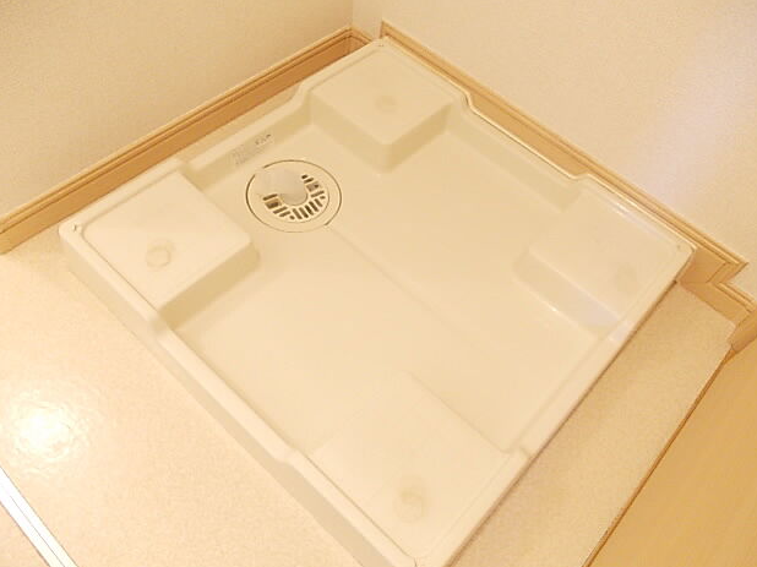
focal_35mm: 29
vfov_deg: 48.2
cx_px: 382
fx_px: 634
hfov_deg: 61.7
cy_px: 291
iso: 200
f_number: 2.7
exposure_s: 1/15
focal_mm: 4
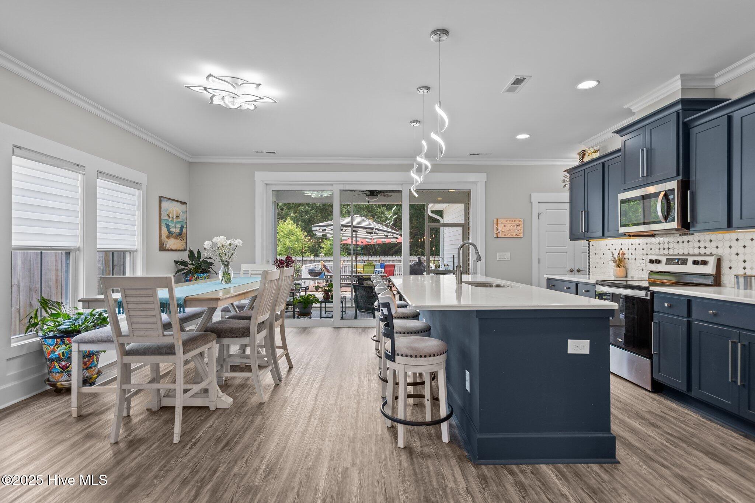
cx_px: 378
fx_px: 356
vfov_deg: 70.4
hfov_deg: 93.3
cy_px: 252
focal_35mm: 17
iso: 320
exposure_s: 1/10
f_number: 4
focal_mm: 17
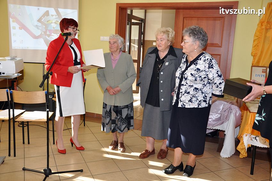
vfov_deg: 36.8
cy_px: 90
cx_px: 136
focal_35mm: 36
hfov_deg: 53.2
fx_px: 272
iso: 800
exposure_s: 1/160
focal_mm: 24
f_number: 6.3
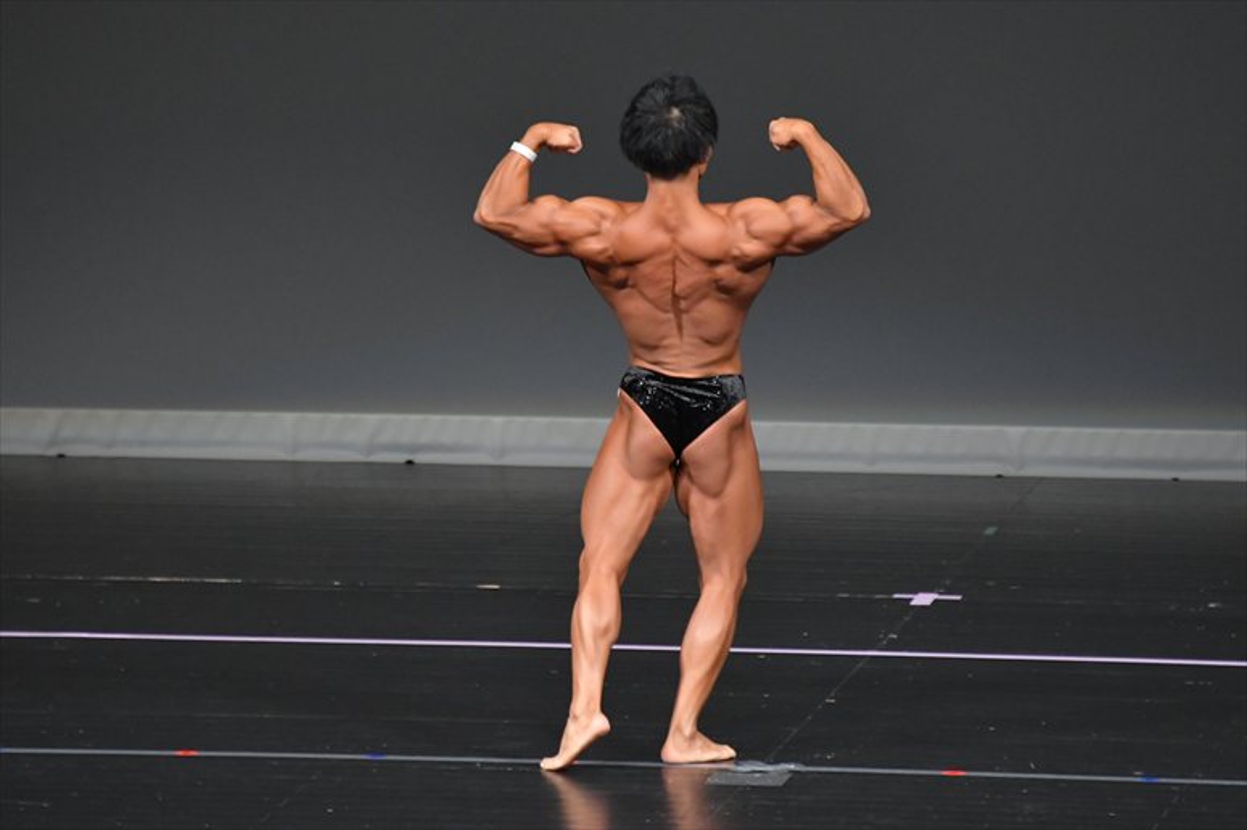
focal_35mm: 375
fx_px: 12983
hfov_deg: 5.5
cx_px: 624
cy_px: 415
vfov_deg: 3.7
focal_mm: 250
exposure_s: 1/400
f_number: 5.6
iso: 4000
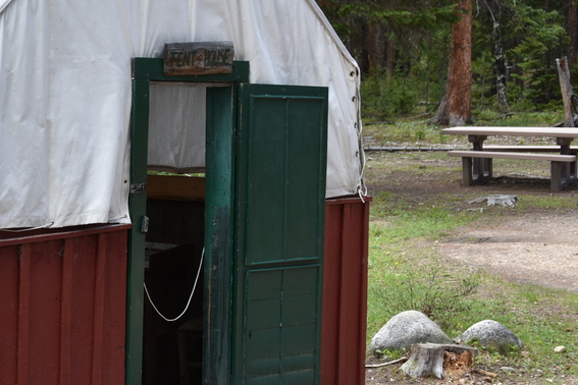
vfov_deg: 17.3
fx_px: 1268
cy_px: 144
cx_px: -14
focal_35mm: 79
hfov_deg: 24.4
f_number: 5
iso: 100
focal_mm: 35
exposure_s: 1/100
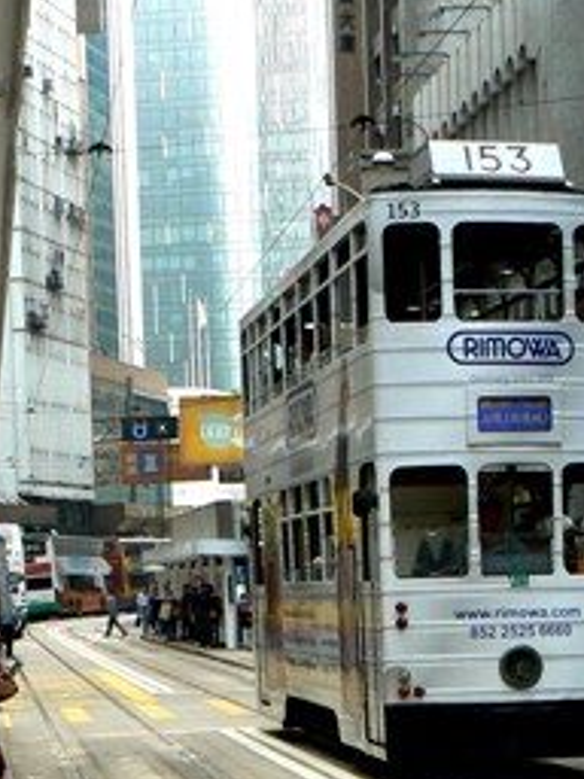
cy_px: 846
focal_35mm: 99
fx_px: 2227
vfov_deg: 19.1
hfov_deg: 14.5
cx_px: 669
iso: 80
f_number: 4
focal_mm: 6
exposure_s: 1/100
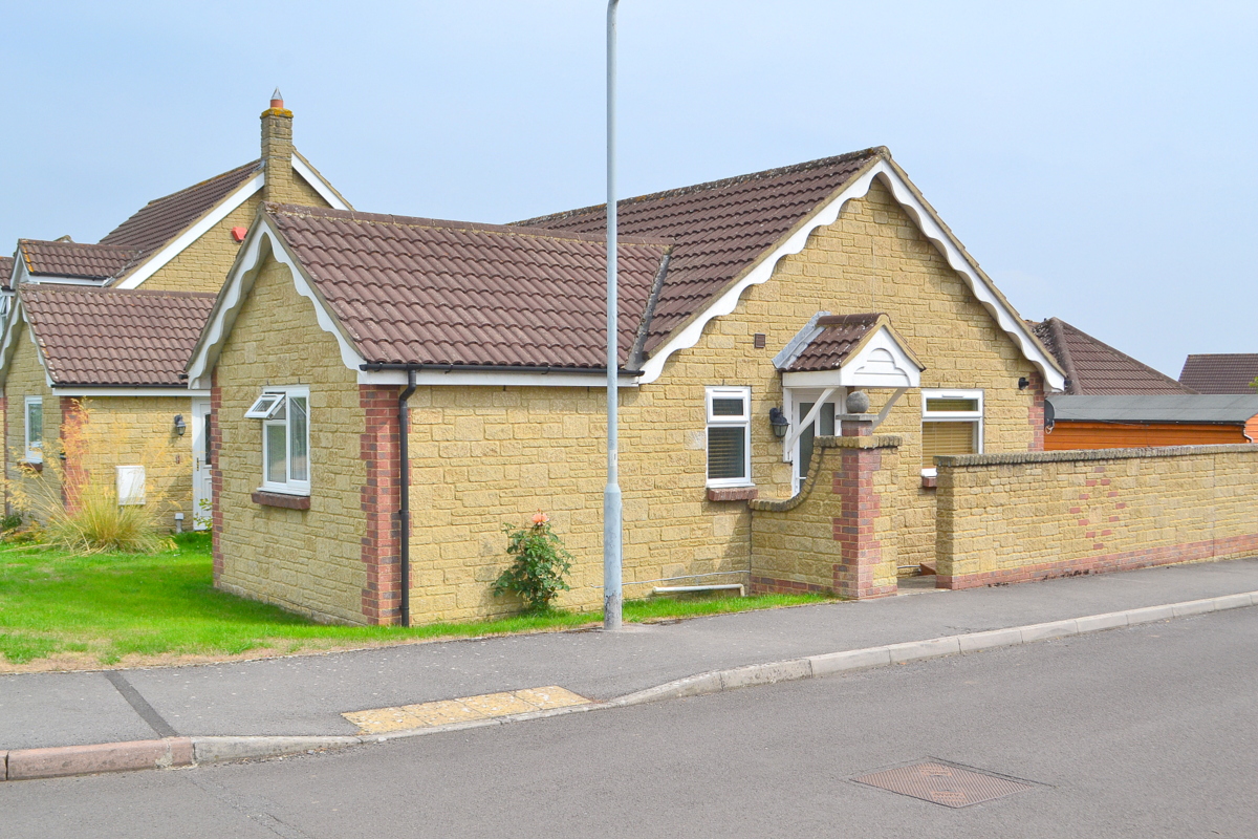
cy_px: 420
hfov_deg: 53.1
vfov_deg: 36.9
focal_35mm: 36
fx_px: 1258
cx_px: 629
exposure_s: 1/500
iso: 320
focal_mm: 24
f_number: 11
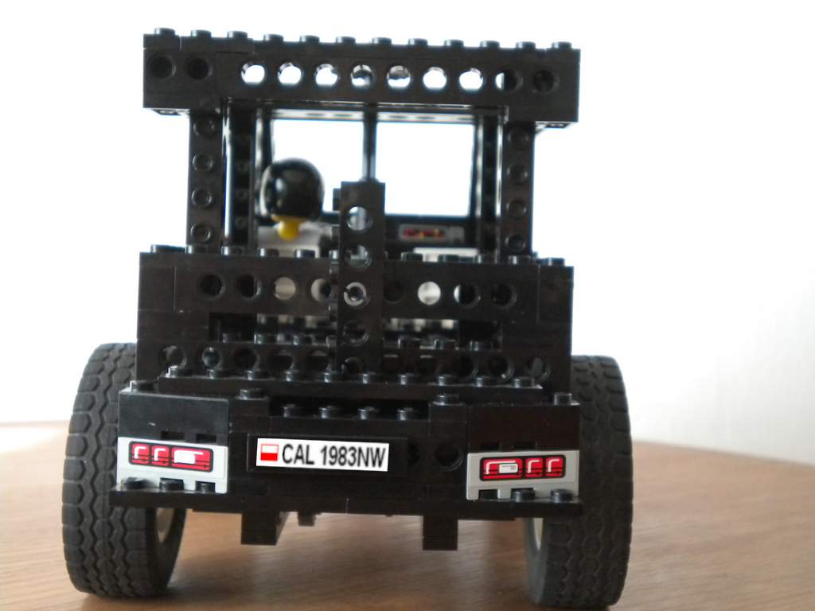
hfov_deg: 36.8
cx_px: 408
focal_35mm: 52
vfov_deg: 28.0
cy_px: 306
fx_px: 1224
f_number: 3.9
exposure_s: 1/95.6
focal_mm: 9.3
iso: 400
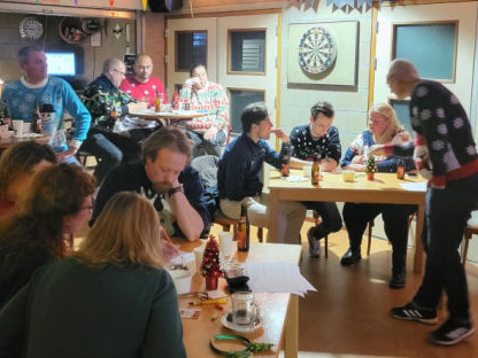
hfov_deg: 42.1
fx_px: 621
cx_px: 246
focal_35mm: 45
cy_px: 153
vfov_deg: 32.1
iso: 1600
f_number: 1.8
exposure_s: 1/25
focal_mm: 5.4
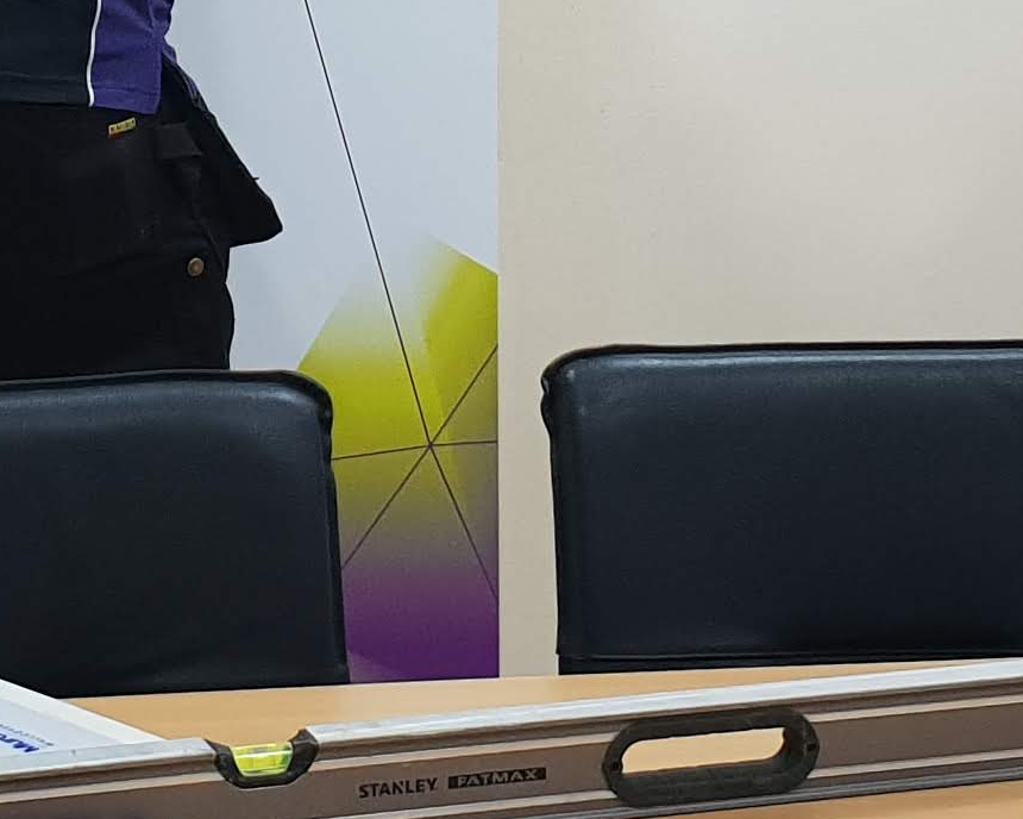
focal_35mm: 119
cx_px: 258
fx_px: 3603
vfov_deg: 12.6
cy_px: -185
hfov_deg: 16.1
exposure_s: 1/50
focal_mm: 4.3
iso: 160
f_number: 2.4
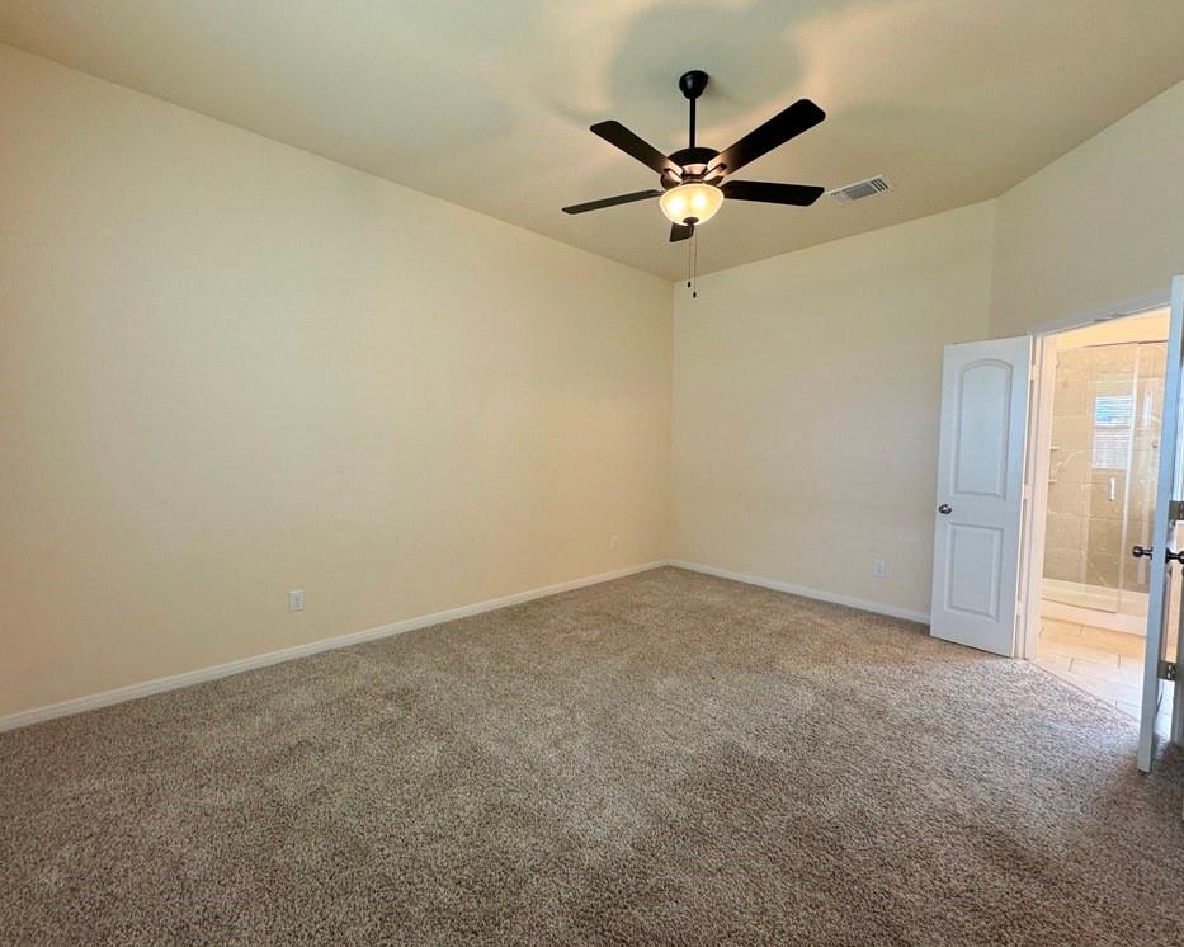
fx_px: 526
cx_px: 569
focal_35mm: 15
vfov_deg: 84.0
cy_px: 471
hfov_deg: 96.8
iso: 160
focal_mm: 2.22
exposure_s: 1/60
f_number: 2.2
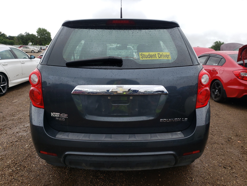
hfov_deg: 67.3
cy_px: 93
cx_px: 124
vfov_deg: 53.1
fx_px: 186
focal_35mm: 26
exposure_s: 1/625
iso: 50
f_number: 1.5
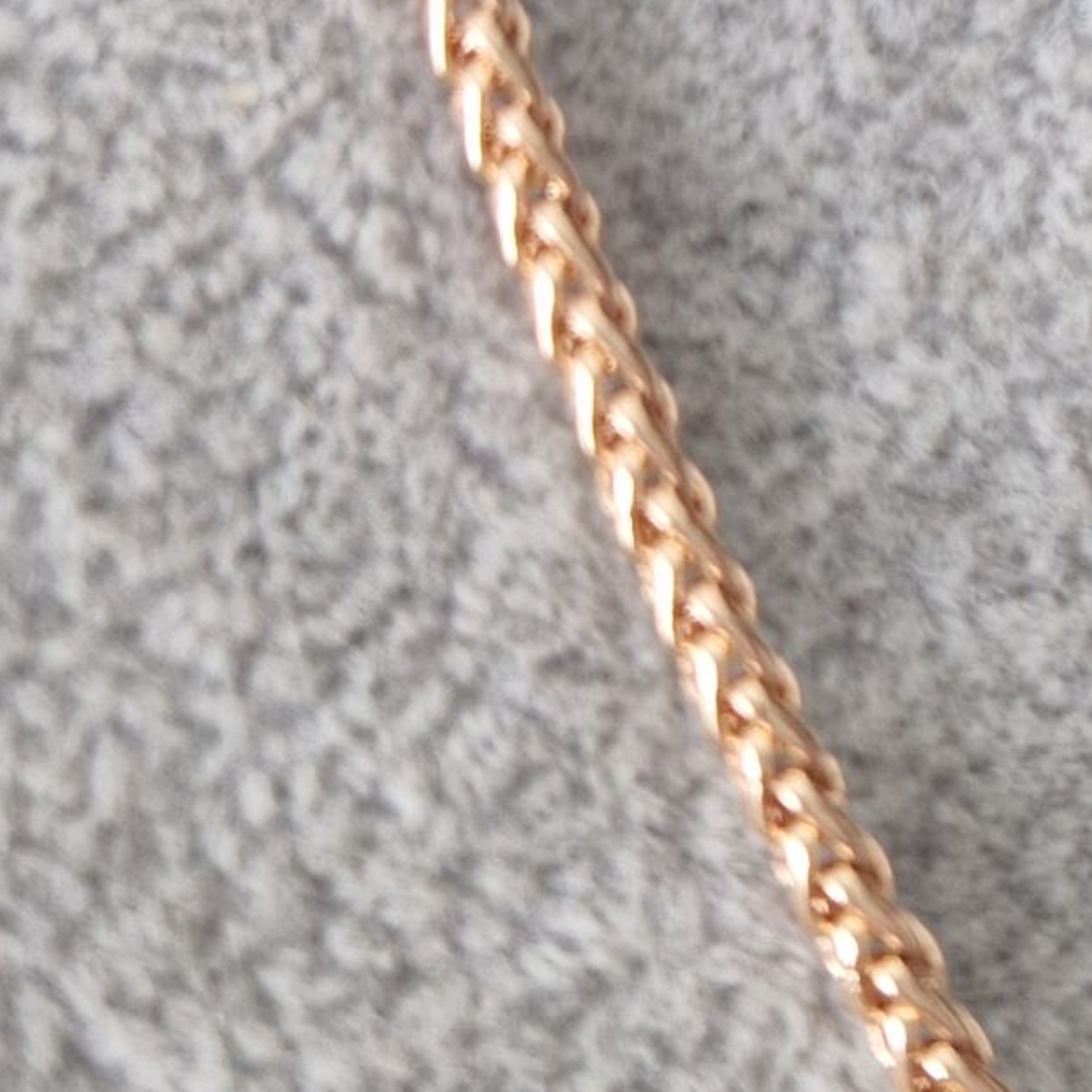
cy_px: 185
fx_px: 2998
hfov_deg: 19.4
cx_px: 1316
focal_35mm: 84
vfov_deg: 20.4
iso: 50
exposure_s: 1/100
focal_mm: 5.4
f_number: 1.8
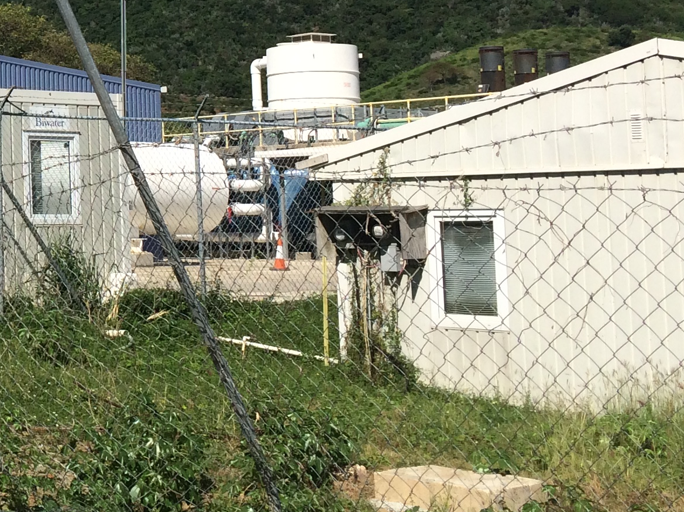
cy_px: 27
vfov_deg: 17.8
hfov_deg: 21.7
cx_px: -211
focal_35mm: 81
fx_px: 1600
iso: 32
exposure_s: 1/4115
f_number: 2.2
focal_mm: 4.15
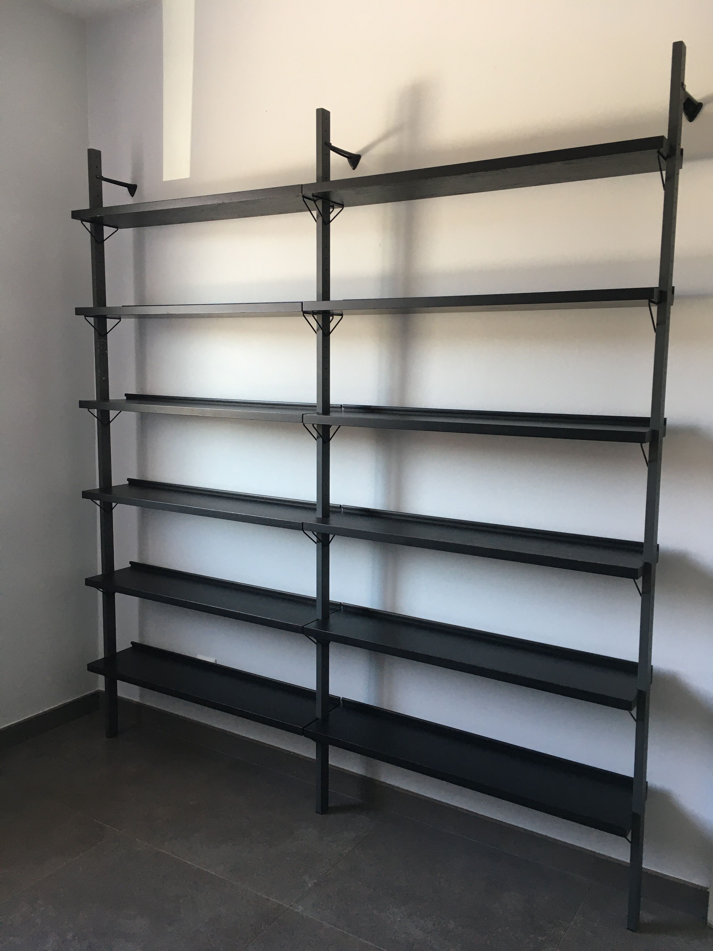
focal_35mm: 29
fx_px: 796
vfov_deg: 61.7
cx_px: 356
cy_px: 476
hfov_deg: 48.2
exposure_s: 1/33
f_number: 2.2
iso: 64
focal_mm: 4.15
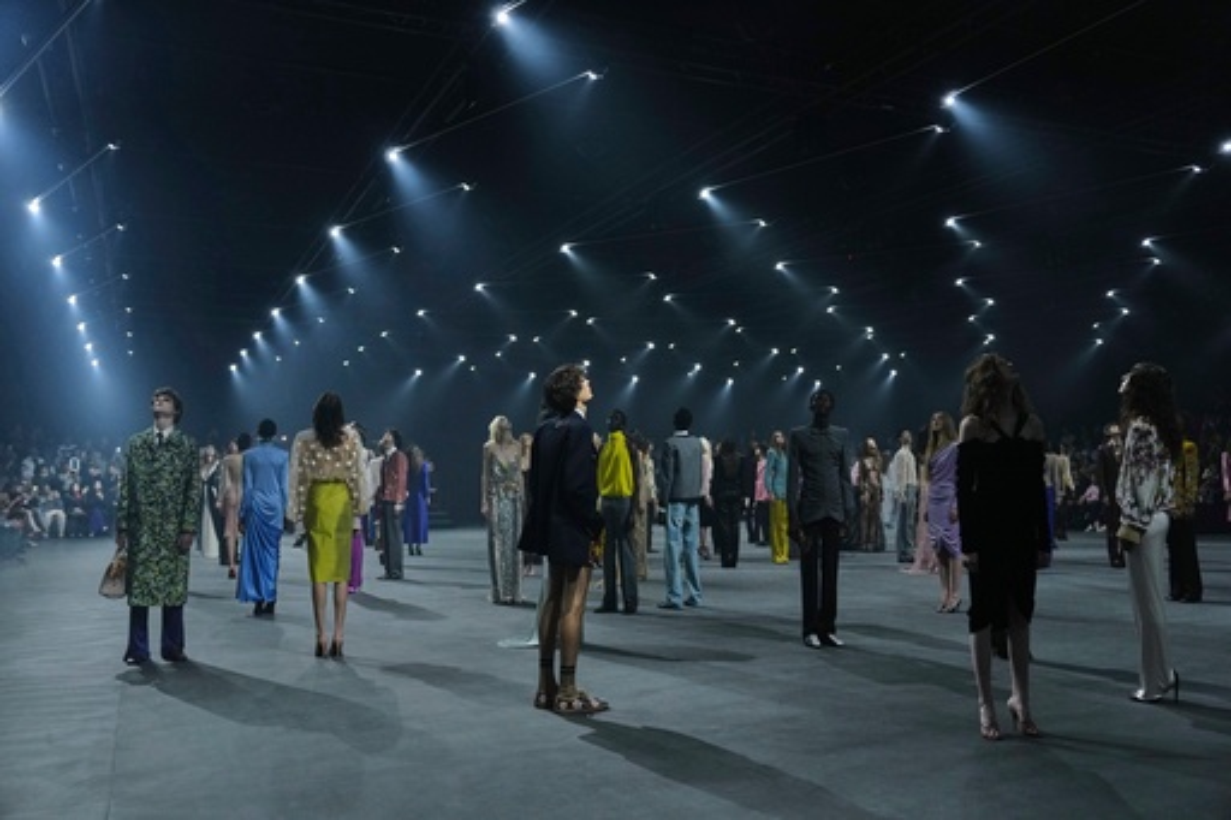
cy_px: 410
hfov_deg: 60.3
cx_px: 616
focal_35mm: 31
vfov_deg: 42.3
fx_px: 1060
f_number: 2.8
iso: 1600
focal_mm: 31
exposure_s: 1/640
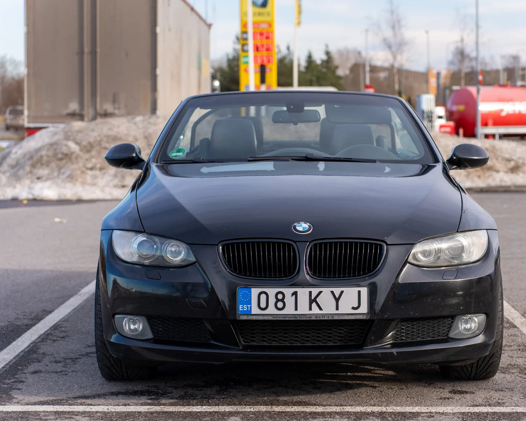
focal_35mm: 85
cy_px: 211
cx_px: 313
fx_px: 1323
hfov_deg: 22.5
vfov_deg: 18.1
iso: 160
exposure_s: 1/400
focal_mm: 75
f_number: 4
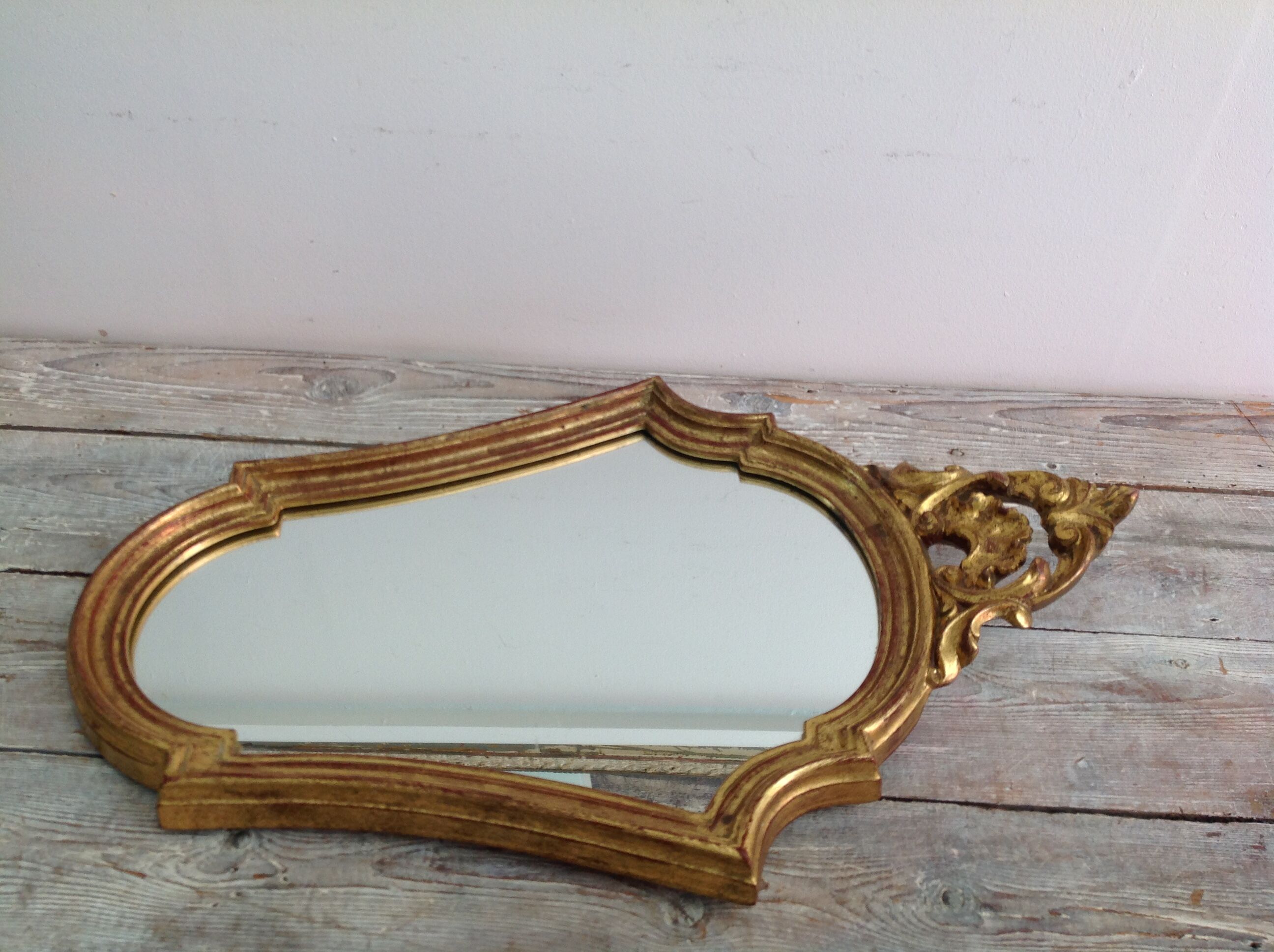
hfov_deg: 52.7
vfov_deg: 40.6
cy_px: 476
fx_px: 1286
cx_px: 637
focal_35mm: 35
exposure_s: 1/30
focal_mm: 4.28
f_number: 2.4
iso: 50
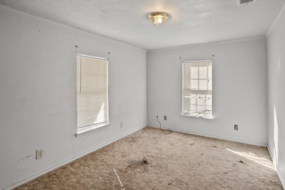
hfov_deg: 93.2
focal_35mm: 17
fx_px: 135
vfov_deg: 70.5
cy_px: 94
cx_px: 147
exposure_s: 1/2
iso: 100
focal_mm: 16
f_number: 7.1
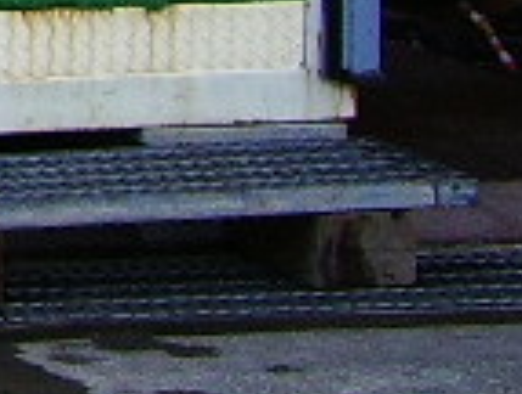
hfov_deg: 6.9
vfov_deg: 5.6
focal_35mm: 250
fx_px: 3779
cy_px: -806
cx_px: -1216
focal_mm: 5.8
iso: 100
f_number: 2.6
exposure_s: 1/40
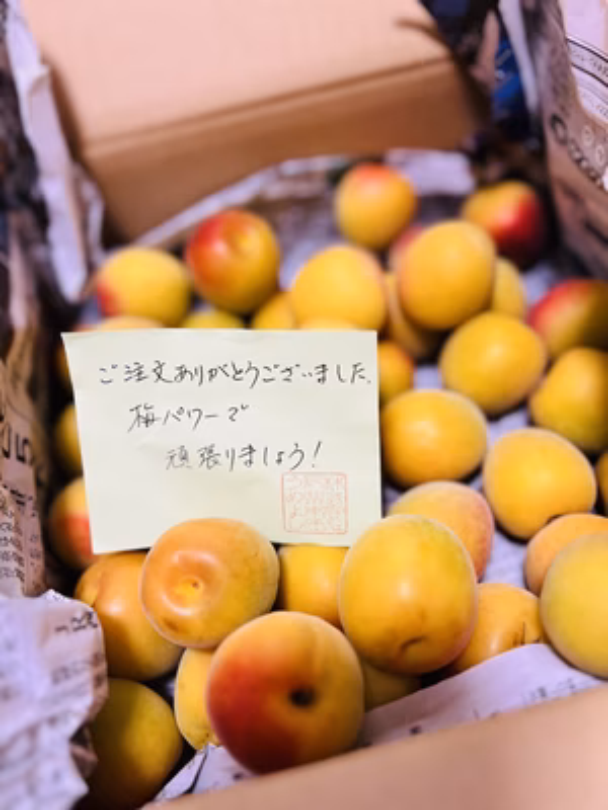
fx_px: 609
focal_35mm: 26
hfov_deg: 53.1
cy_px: 405
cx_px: 304
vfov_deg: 67.3
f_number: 1.5
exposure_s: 1/60
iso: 100
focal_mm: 5.7
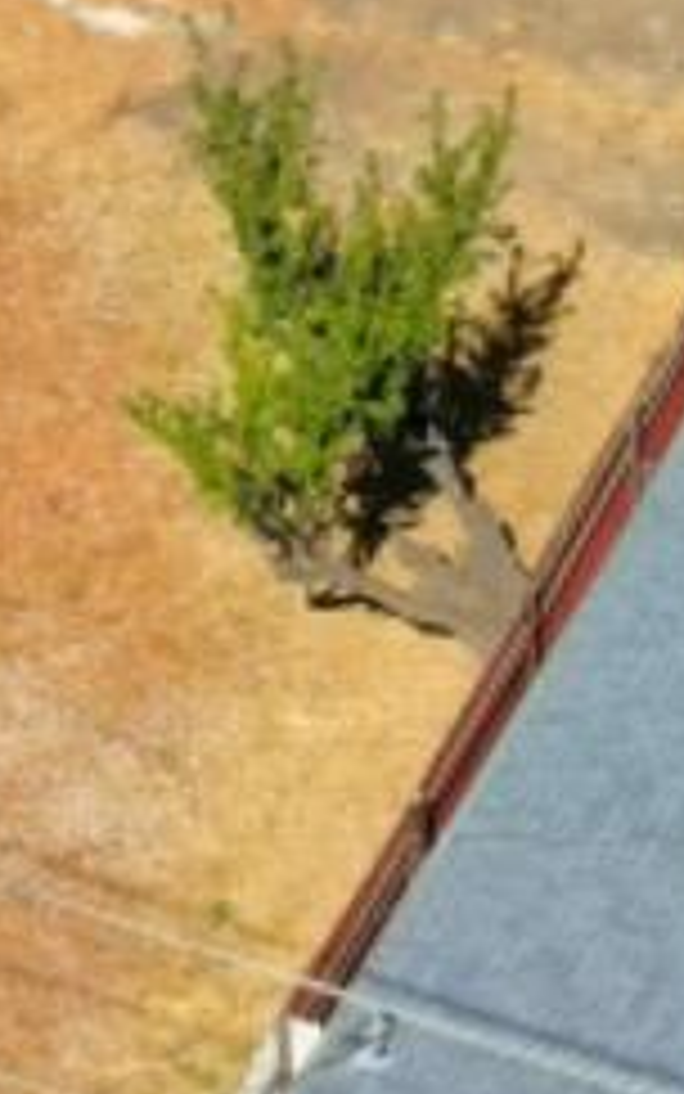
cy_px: 624
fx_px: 5067
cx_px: 590
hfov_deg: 7.7
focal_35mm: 170
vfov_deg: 12.3
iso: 106
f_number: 1.8
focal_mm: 4.7
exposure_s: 1/1425
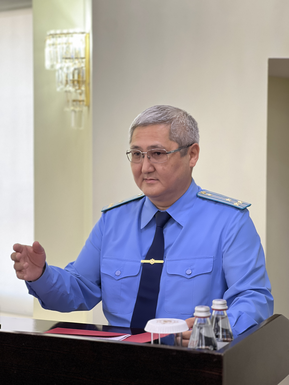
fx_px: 857
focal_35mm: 77
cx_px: 144
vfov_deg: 25.3
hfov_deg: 19.1
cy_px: 192
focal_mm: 9
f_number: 2.8
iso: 320
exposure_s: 1/33
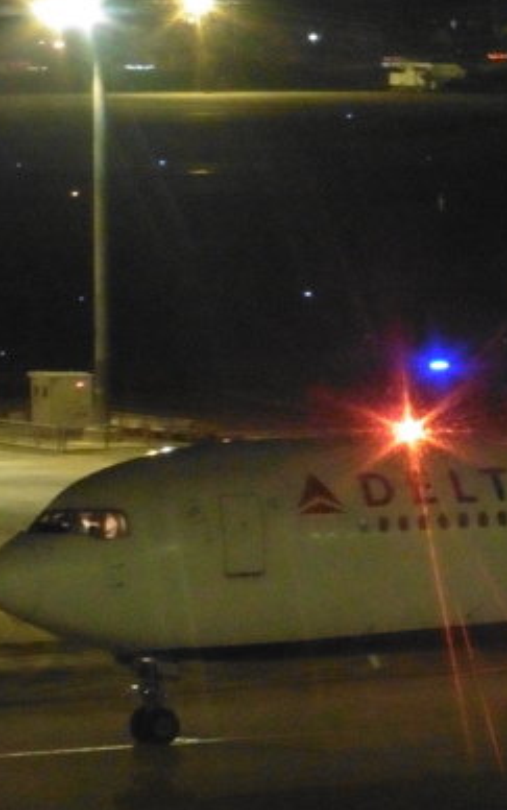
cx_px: 835
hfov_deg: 3.8
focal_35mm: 341
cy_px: 497
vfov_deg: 6.2
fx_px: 7528
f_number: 5.4
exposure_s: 1/4
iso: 1250
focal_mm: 21.8
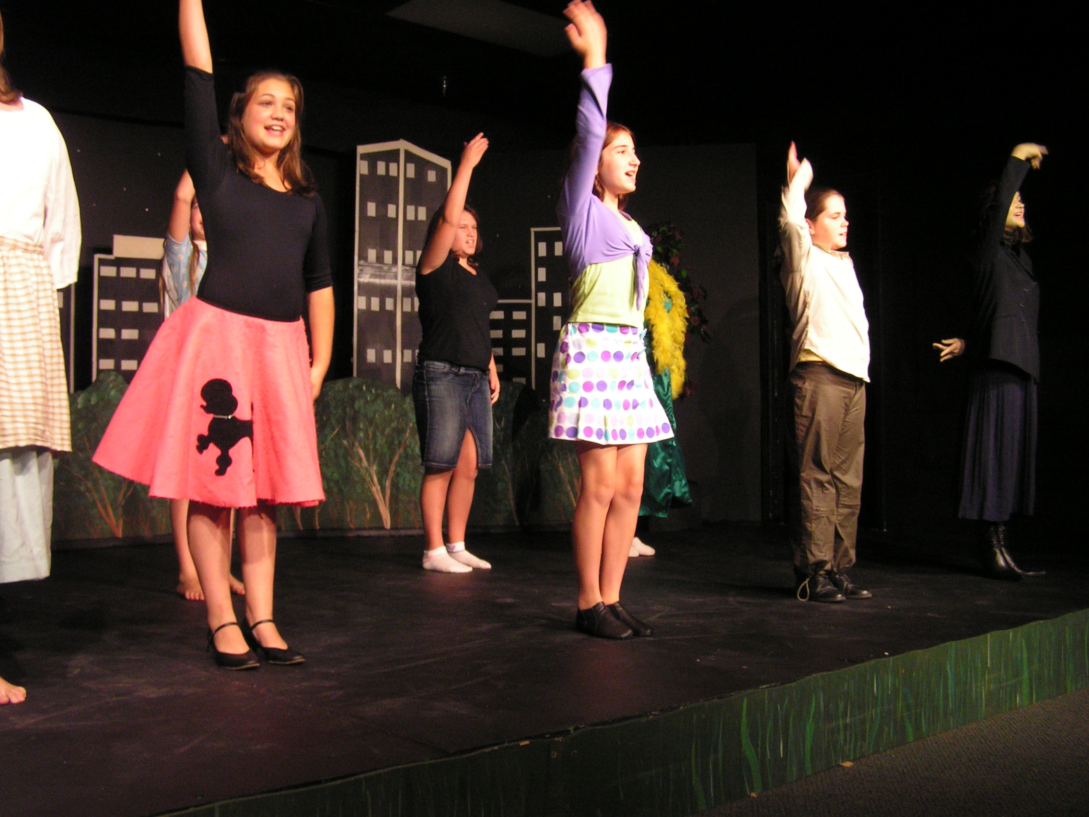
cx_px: 544
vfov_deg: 37.7
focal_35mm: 38
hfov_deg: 49.0
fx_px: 1195
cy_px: 408
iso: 125
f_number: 2.8
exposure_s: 1/50
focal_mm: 6.3
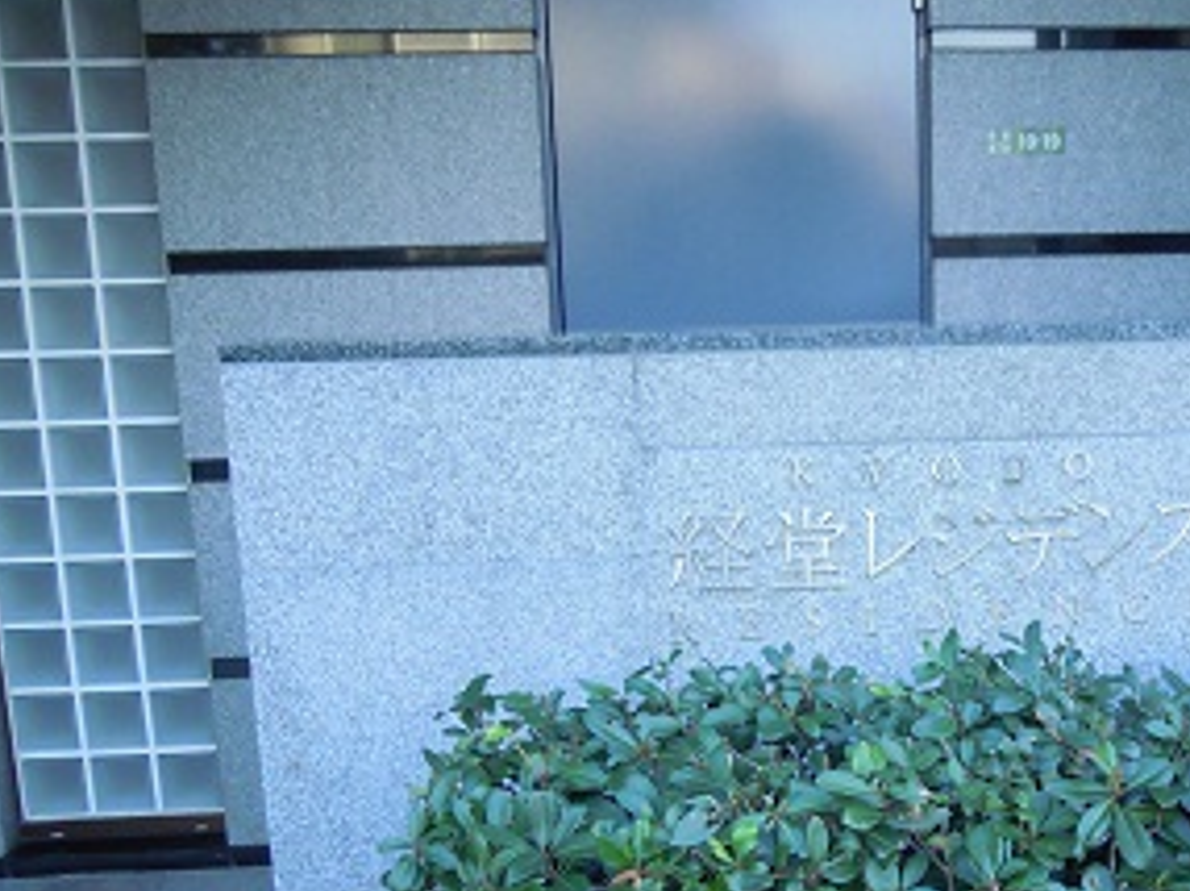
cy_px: 654
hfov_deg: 39.5
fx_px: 1614
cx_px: 874
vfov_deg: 30.4
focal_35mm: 47
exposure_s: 1/160
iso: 400
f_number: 2.7
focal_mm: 5
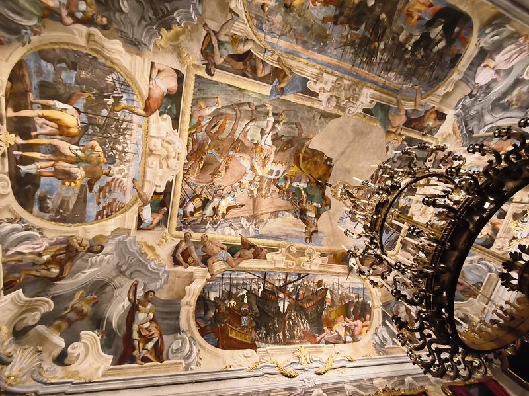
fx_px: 229
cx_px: 264
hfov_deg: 98.2
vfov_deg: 81.7
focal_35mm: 15
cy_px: 198
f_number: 2.2
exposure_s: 1/33.3
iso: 640
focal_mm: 1.65
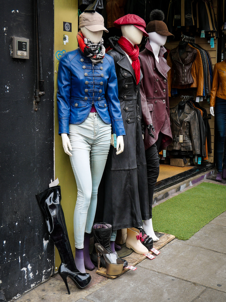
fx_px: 435
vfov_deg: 38.2
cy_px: 151
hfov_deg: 29.1
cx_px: 113
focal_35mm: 50
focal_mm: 25
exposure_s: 1/160
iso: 200
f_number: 5.6
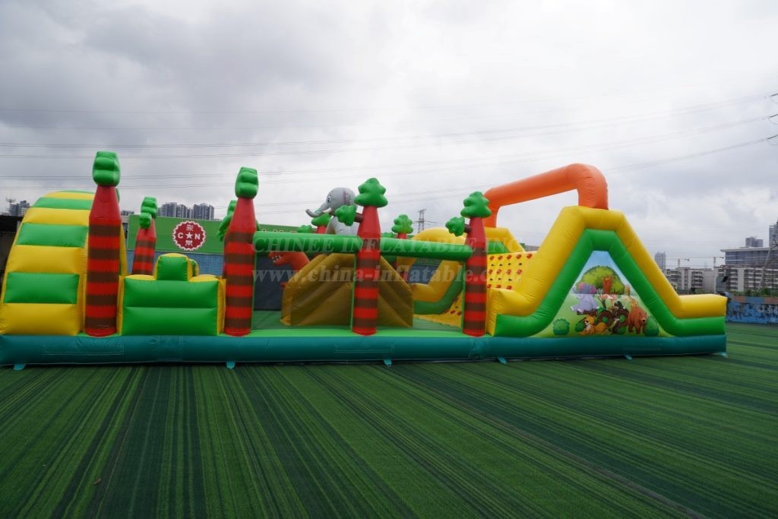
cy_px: 260
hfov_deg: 73.7
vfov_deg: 53.1
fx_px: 519
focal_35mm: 24
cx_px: 389
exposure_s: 1/250
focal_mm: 16
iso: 100
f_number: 8
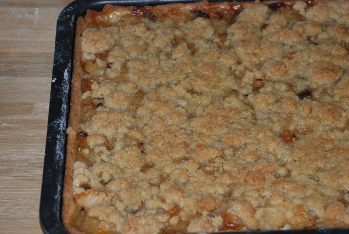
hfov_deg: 17.2
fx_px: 1155
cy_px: 124
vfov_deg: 11.6
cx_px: 180
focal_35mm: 119
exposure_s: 1/60
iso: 160
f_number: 5.6
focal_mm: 70
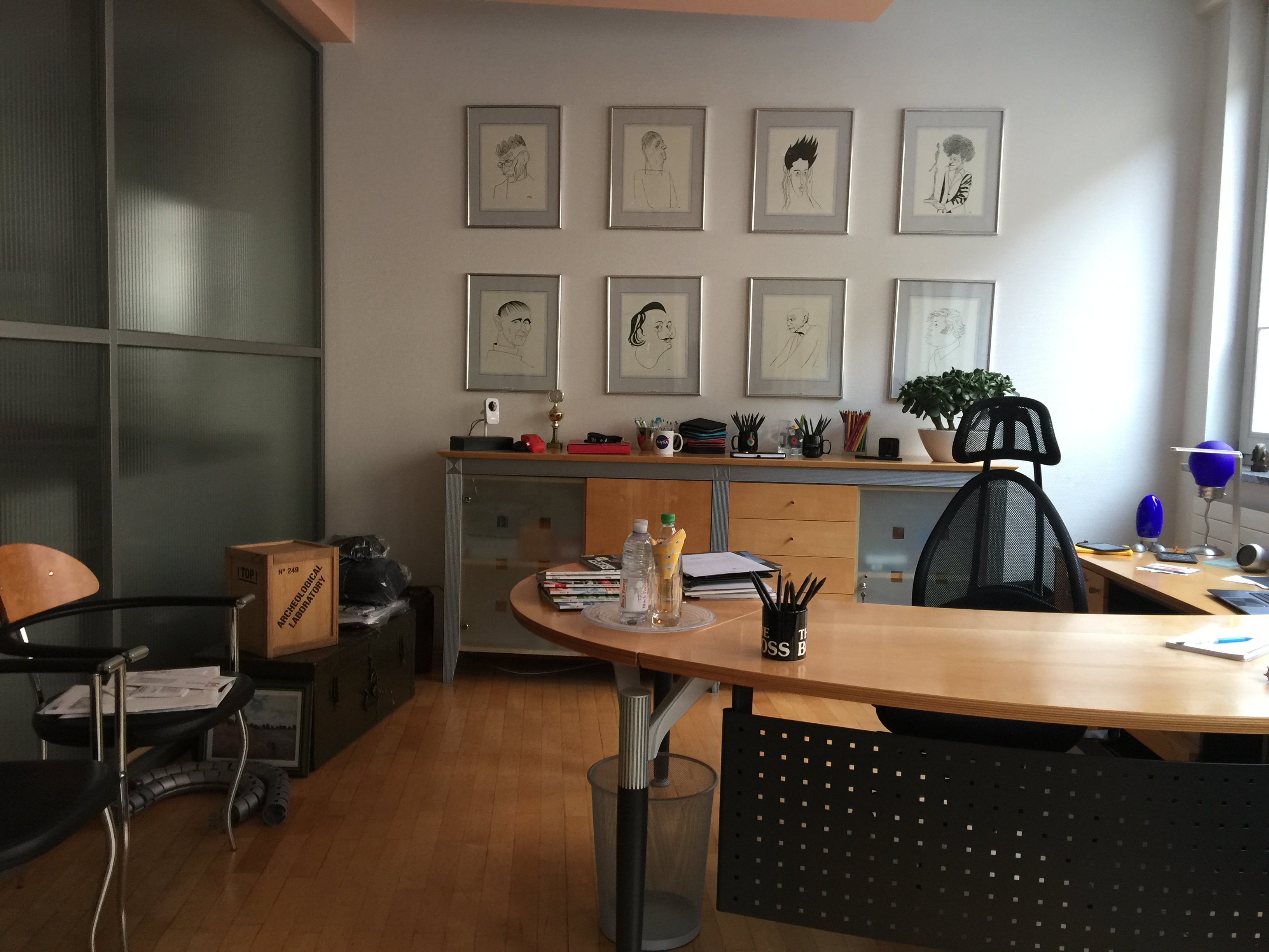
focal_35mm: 29
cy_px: 476
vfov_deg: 48.2
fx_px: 1063
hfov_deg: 61.7
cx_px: 634
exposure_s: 1/17
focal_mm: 4.15
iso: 64
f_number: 2.2
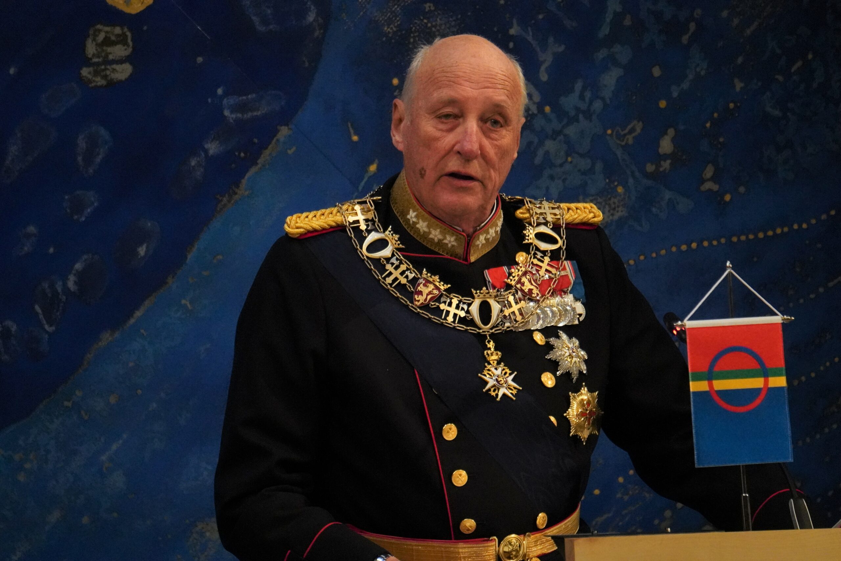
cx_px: 420
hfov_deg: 7.1
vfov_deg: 4.7
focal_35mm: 291
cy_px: 280
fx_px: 6798
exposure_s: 1/250
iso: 6400
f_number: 6.3
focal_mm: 194
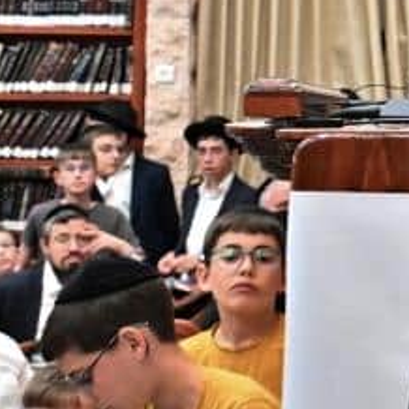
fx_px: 2085
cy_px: 1
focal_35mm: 156
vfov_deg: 11.1
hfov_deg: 10.3
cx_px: 835
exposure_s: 1/160
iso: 2000
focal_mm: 26.5
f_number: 5.6
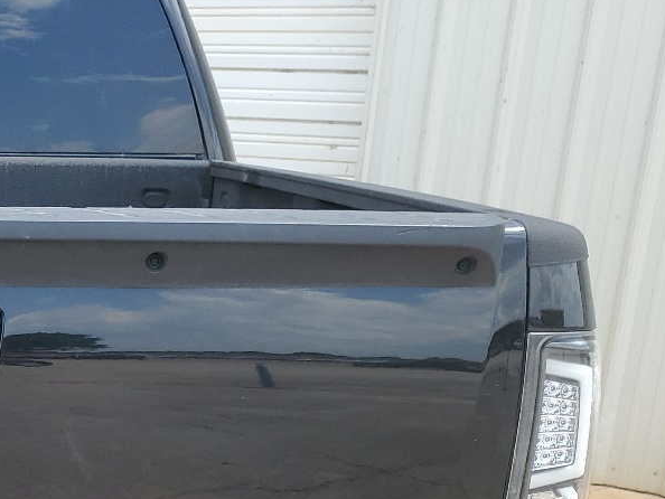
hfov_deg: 25.3
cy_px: 503
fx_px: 1345
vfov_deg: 20.3
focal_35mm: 70
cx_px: -110
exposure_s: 1/909
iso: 50
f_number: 1.5
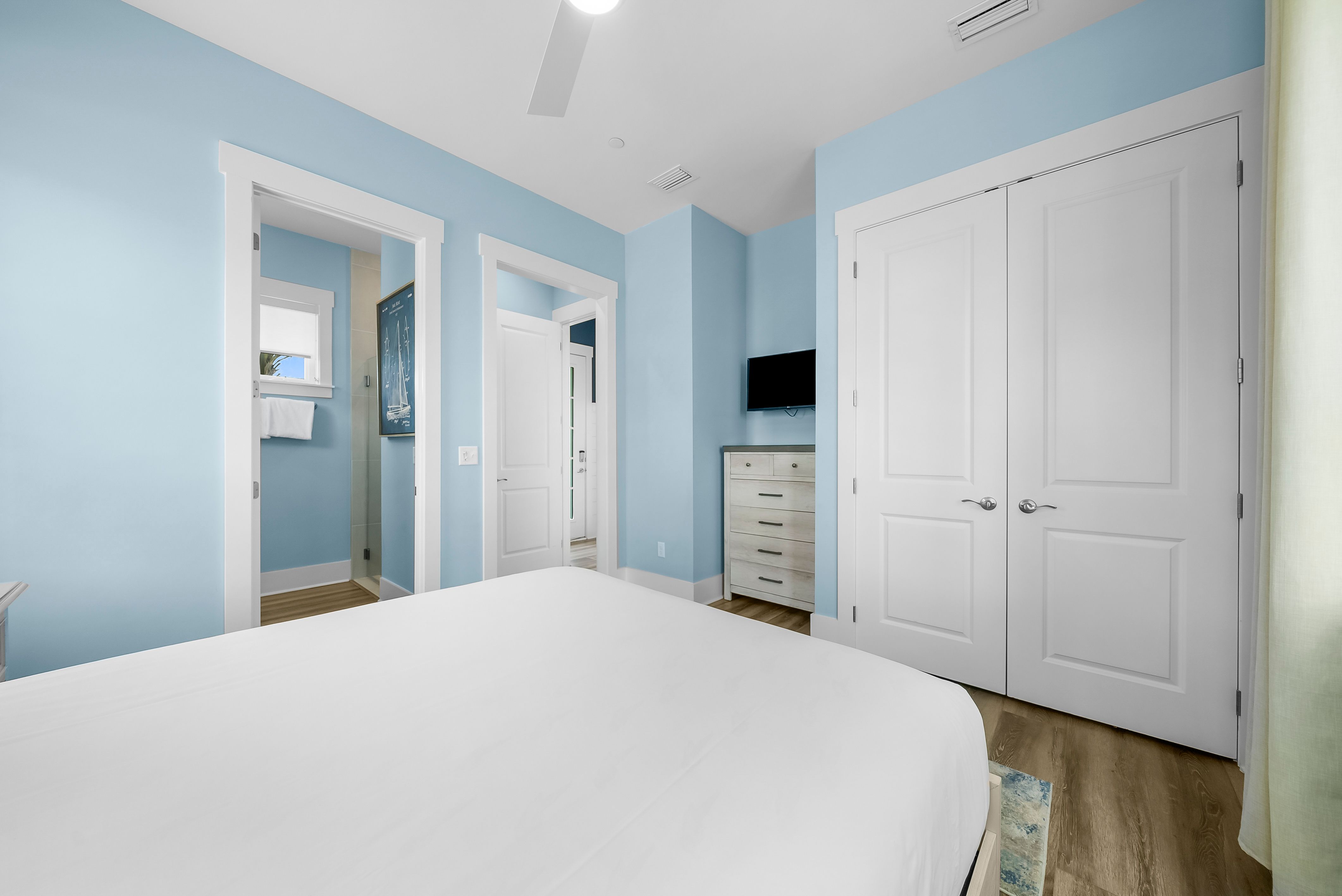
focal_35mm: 12
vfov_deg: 90.1
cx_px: 671
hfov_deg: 112.6
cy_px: 448
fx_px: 448
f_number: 8
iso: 400
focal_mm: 12
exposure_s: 1/20
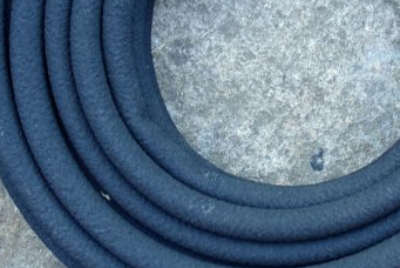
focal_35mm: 54
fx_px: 600
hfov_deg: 36.1
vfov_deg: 24.4
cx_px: 291
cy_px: 26
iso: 125
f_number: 2.2
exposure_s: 1/30
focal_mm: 8.8
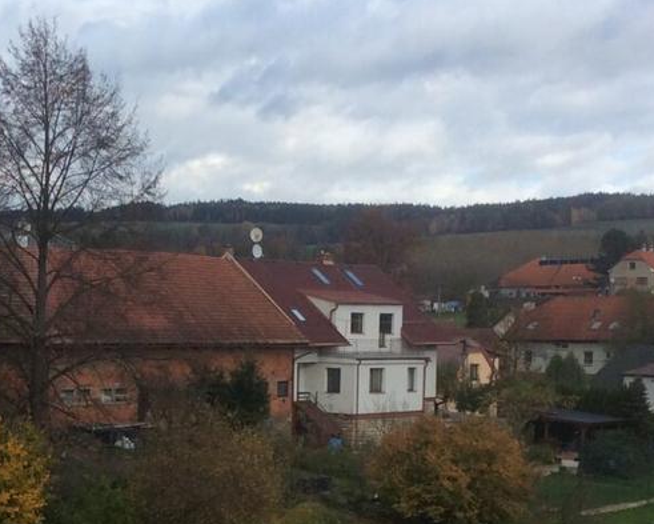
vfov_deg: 17.8
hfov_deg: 22.2
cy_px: 470
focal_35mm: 85
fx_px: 1646
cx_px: 132
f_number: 2.4
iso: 32
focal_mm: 3.3
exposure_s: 1/937
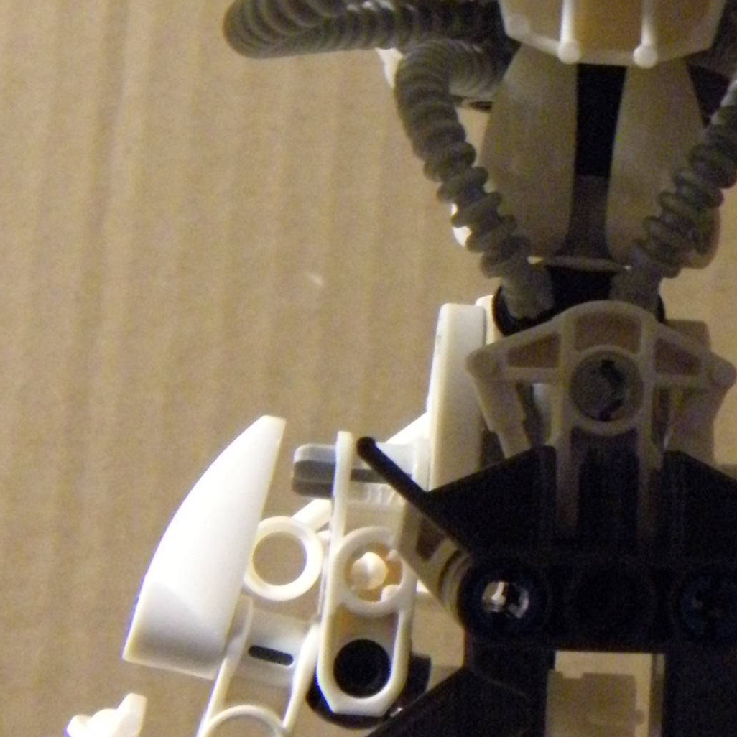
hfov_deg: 15.6
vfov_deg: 15.7
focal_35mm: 110
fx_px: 2650
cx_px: 677
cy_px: 104
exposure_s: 1/47.3
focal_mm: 5.9
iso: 400
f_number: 3.8
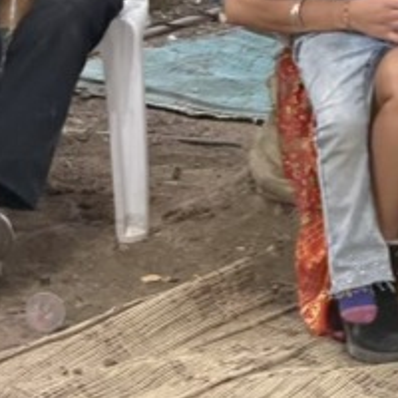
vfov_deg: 5.6
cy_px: -145
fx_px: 4032
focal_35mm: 310
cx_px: 445
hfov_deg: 5.6
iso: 640
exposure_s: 1/33
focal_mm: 16.89
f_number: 2.8
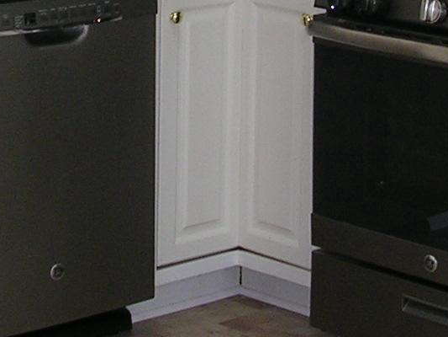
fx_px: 1890
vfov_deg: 9.9
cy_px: -135
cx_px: 148
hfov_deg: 13.5
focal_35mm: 146
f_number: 2.8
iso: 50
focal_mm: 5.8
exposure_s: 1/30
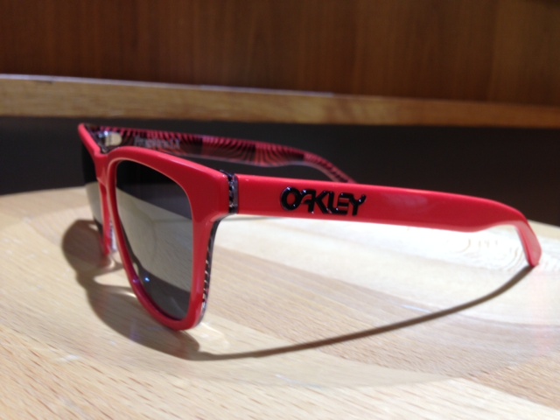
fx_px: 534
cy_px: 210
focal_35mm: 33
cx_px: 280
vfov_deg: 42.9
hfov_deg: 55.4
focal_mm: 4.13
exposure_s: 1/20
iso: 64
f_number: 2.4
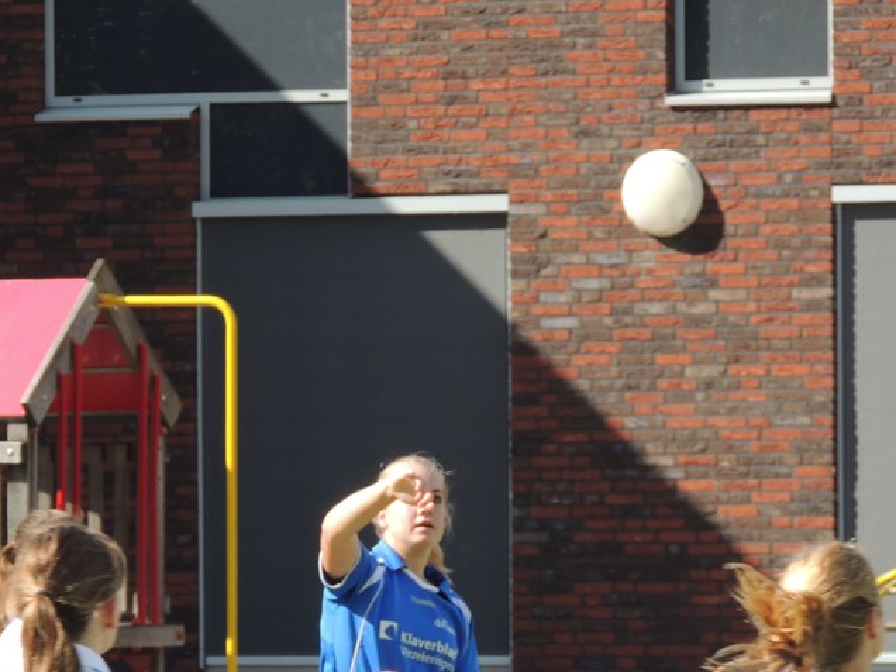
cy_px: 533
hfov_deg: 4.5
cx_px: 359
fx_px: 11467
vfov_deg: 3.4
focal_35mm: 443
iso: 180
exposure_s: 1/500
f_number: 4.7
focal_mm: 49
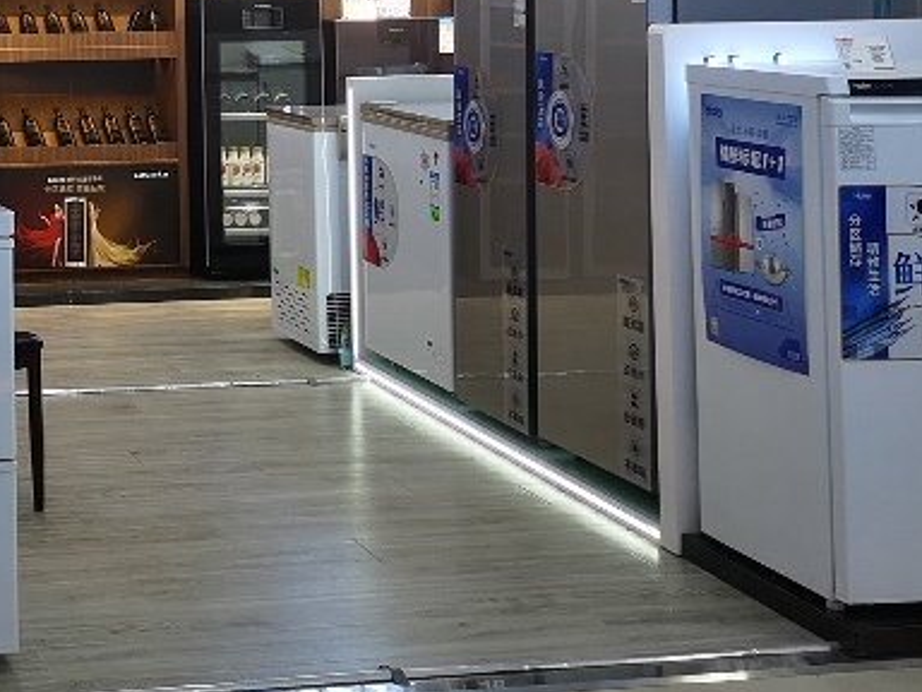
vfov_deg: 18.4
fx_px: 2051
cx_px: -40
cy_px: -85
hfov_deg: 24.0
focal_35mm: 77
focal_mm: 5.58
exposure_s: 1/100
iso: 64
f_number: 1.8
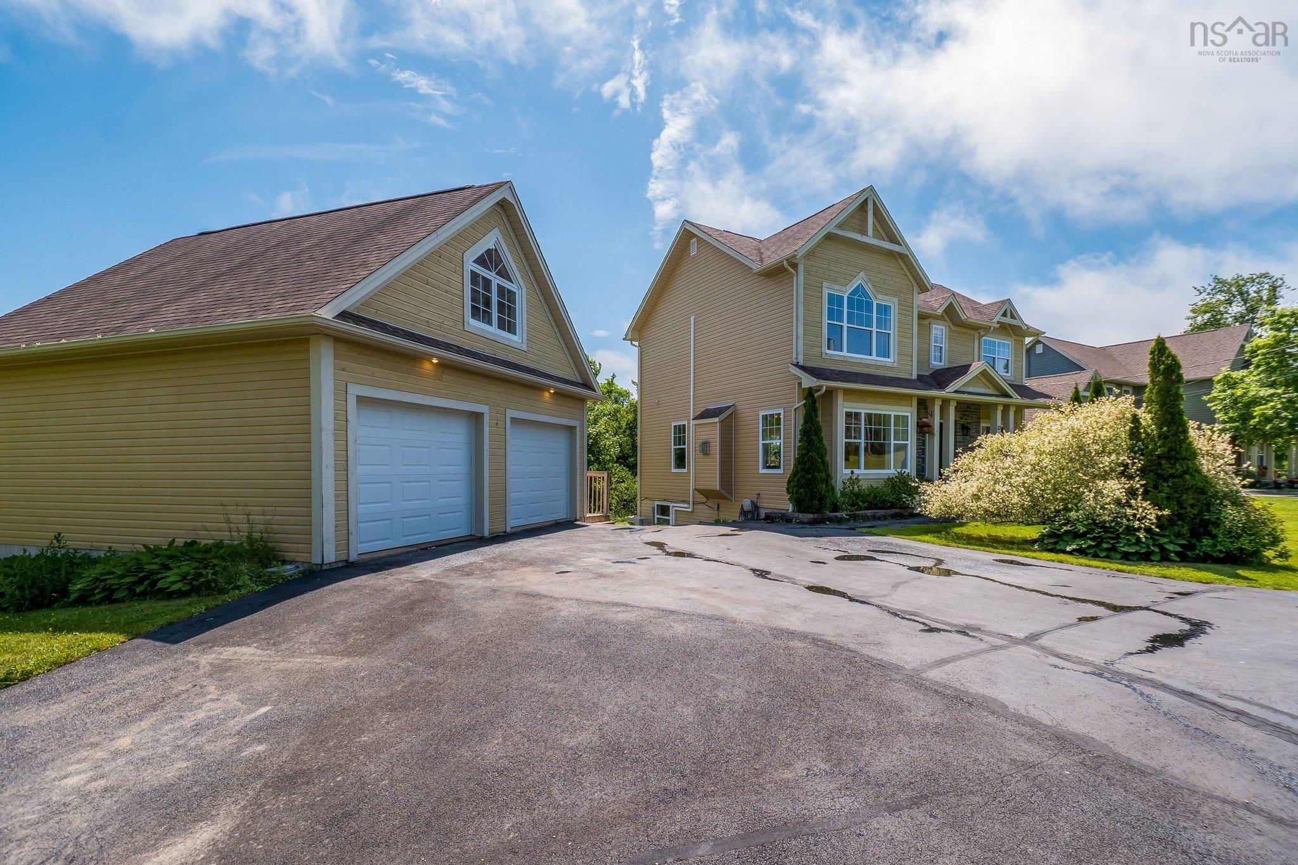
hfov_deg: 100.4
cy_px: 432
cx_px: 649
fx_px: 541
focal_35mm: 15
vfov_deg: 77.3
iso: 400
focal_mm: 10
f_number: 5.6
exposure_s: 1/2500
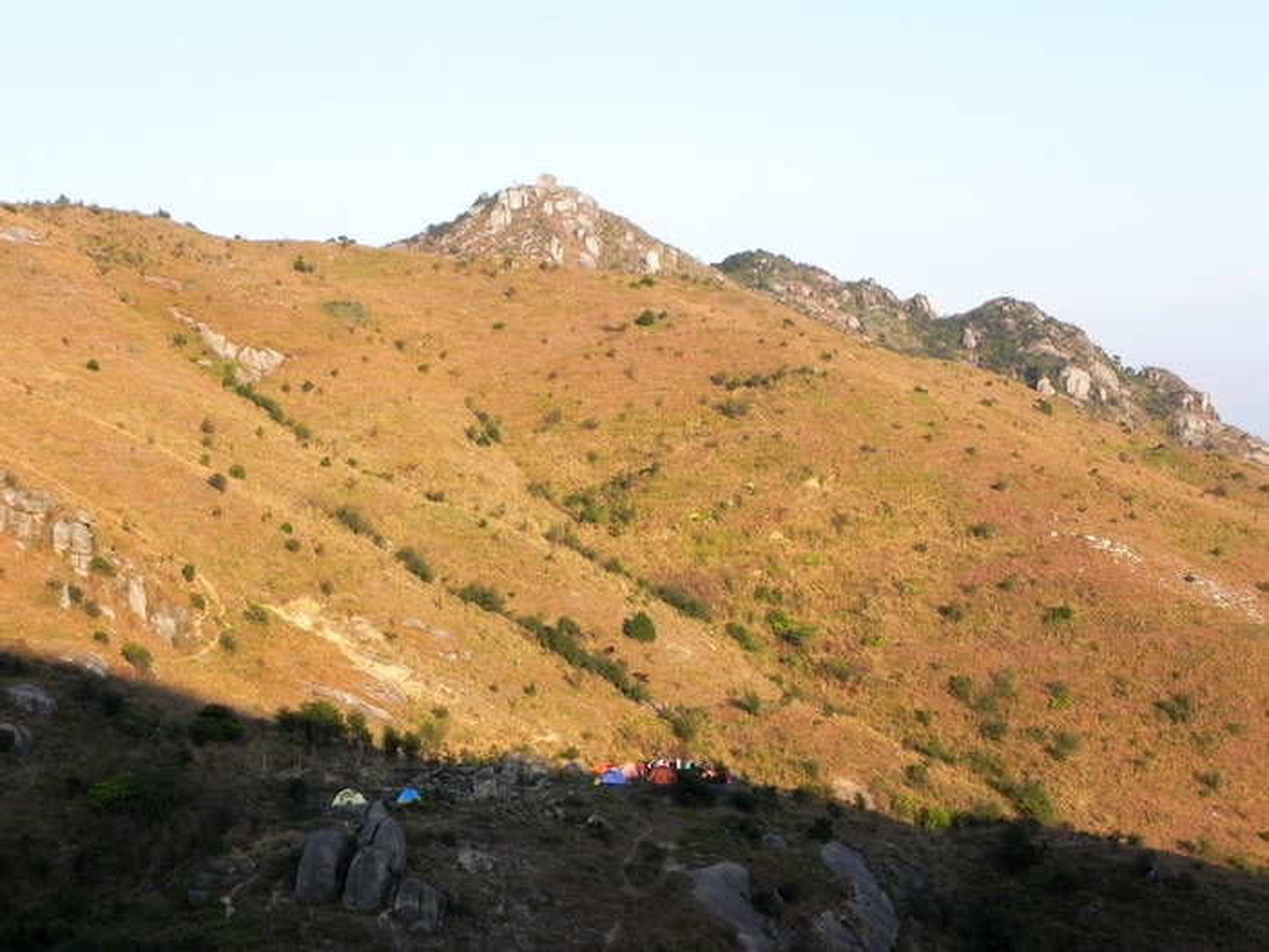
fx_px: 2126
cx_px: 634
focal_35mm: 58
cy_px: 476
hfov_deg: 33.2
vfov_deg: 25.2
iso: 160
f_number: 5.6
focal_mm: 10.3
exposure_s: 1/270
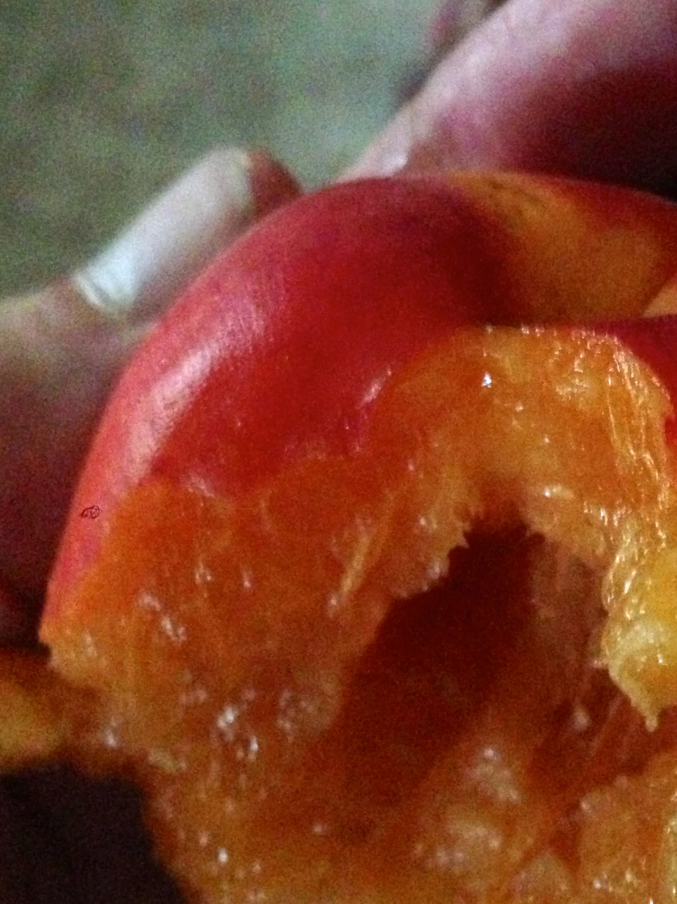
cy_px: 424
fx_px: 1539
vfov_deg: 32.7
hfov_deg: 24.4
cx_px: 544
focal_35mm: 59
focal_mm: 4.13
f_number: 2.4
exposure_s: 1/15
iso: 800
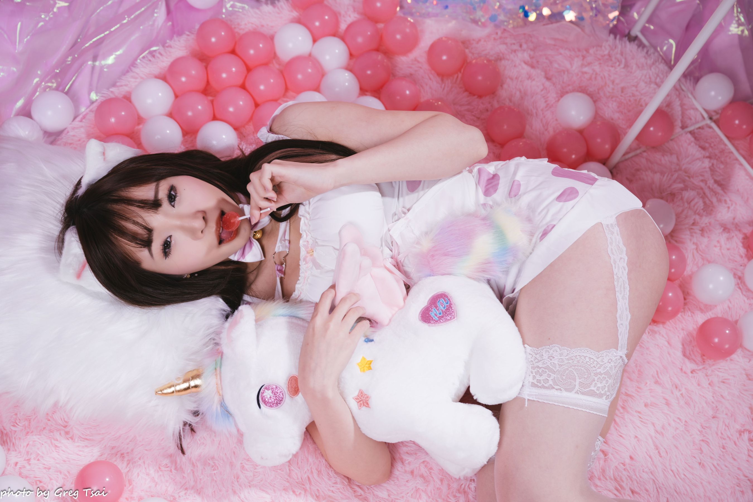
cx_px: 376
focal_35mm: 46
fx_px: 962
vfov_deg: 29.2
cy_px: 251
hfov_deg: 42.7
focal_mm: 46
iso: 100
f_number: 4
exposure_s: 1/160
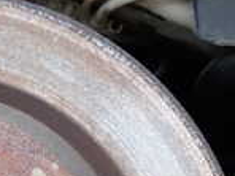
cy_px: 301
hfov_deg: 13.0
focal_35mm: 146
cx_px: -75
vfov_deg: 9.7
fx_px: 991
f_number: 2.5
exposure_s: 1/80
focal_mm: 6.37
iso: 200
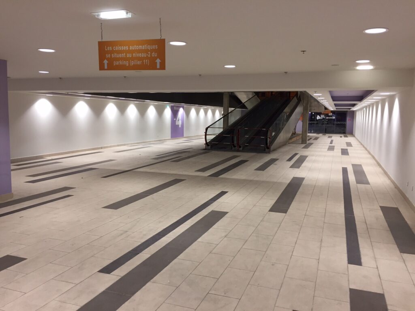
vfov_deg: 48.2
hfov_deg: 61.7
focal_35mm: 29
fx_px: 348
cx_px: 208
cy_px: 156
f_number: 2.2
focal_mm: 4.15
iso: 50
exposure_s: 1/33
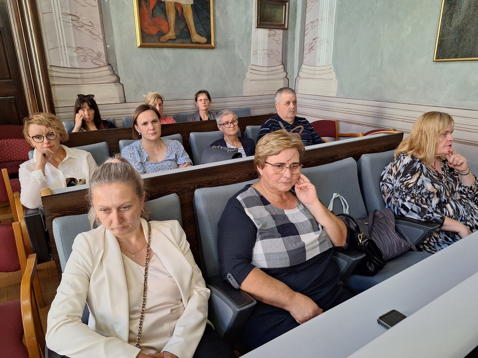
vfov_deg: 58.9
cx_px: 239
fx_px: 318
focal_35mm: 23
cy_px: 179
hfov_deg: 73.9
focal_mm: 5.54
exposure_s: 1/50
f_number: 1.8
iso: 200
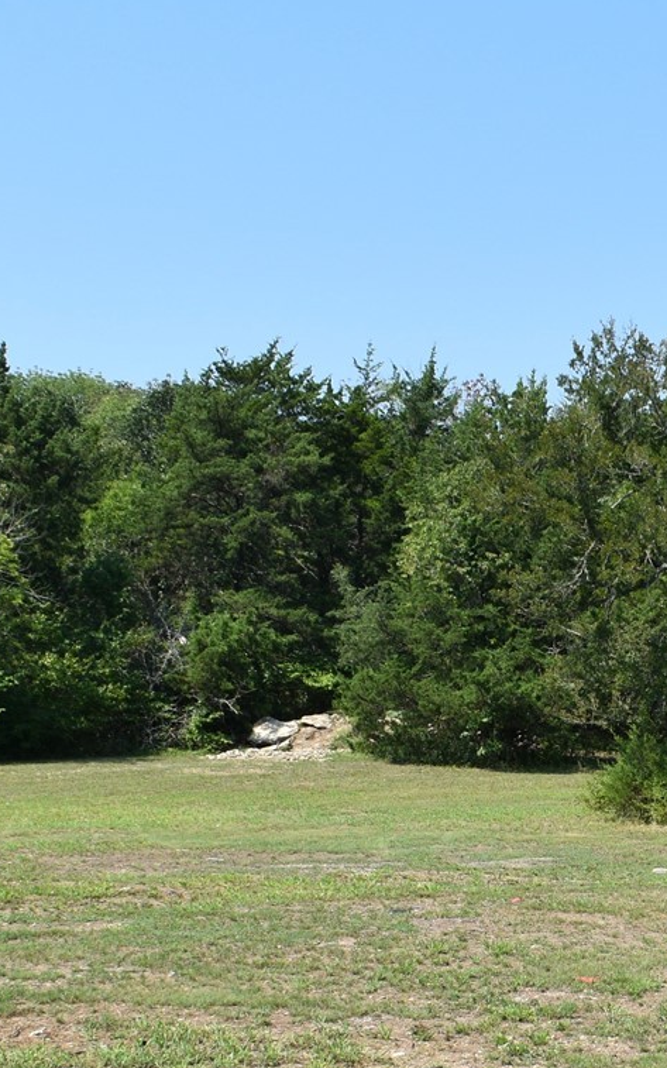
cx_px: 629
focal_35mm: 74
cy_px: 873
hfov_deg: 17.3
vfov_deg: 27.2
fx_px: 2153
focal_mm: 18
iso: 200
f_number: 9
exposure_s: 1/320
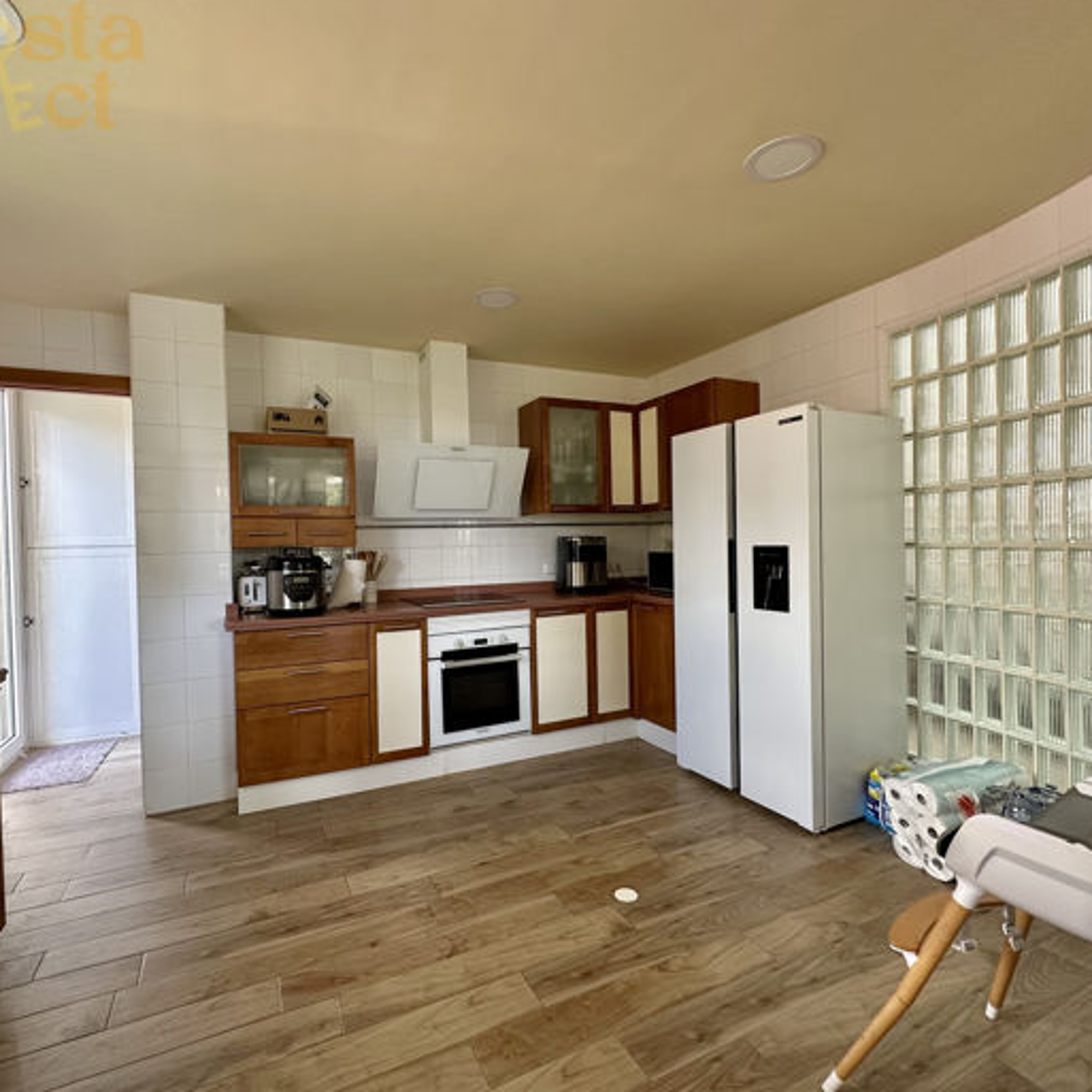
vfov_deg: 84.0
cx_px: 523
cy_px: 547
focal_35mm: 17
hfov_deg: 83.9
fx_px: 607
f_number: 2.2
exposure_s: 1/99
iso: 250
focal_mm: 2.22
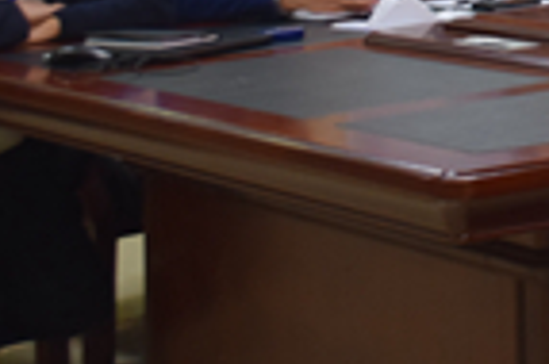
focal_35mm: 131
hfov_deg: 14.9
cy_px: -197
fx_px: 1995
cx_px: 749
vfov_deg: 10.1
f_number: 4
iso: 640
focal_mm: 24
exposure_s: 1/60
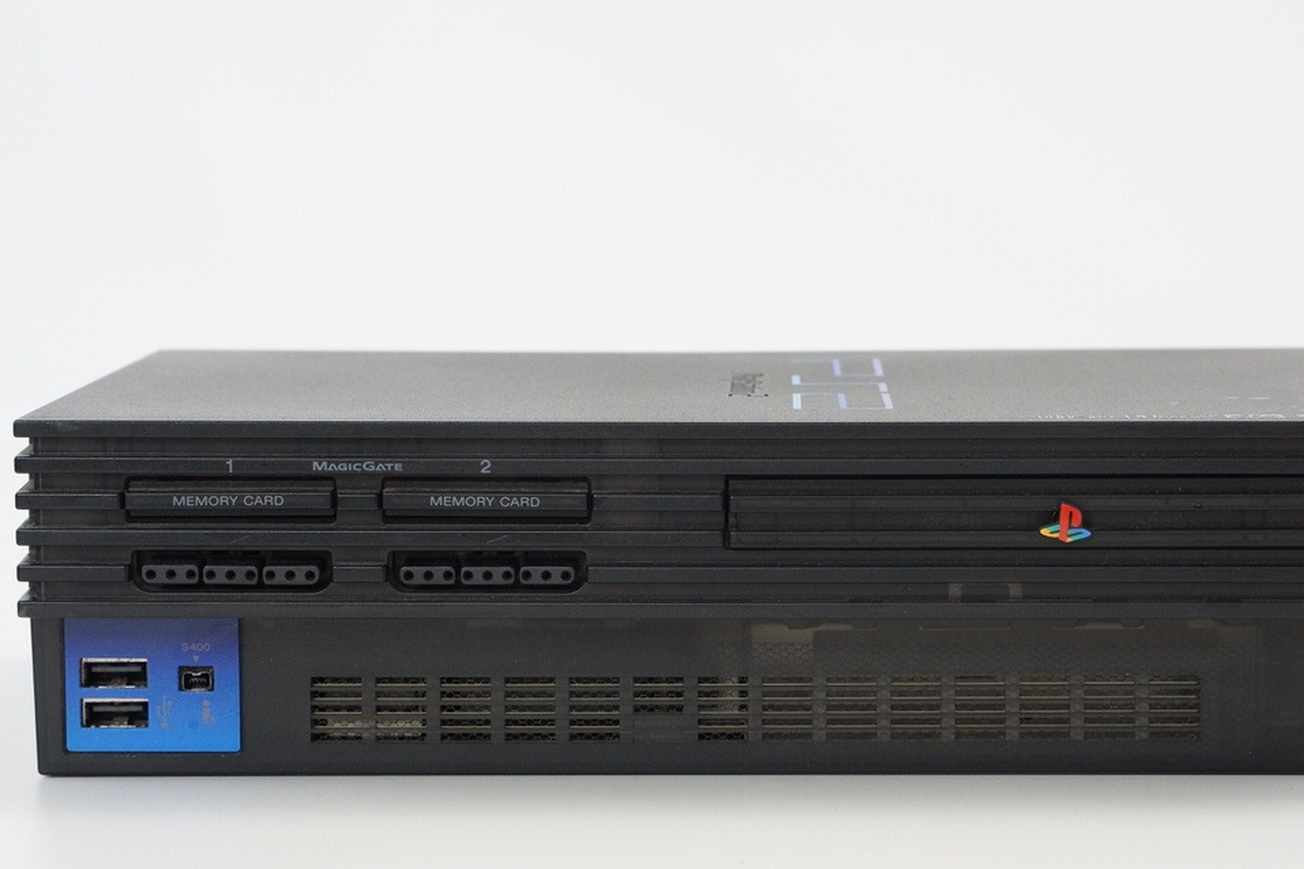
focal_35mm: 94
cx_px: 754
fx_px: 3405
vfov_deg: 14.5
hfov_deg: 21.7
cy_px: 526
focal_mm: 50
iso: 1000
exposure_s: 1/80
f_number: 6.3
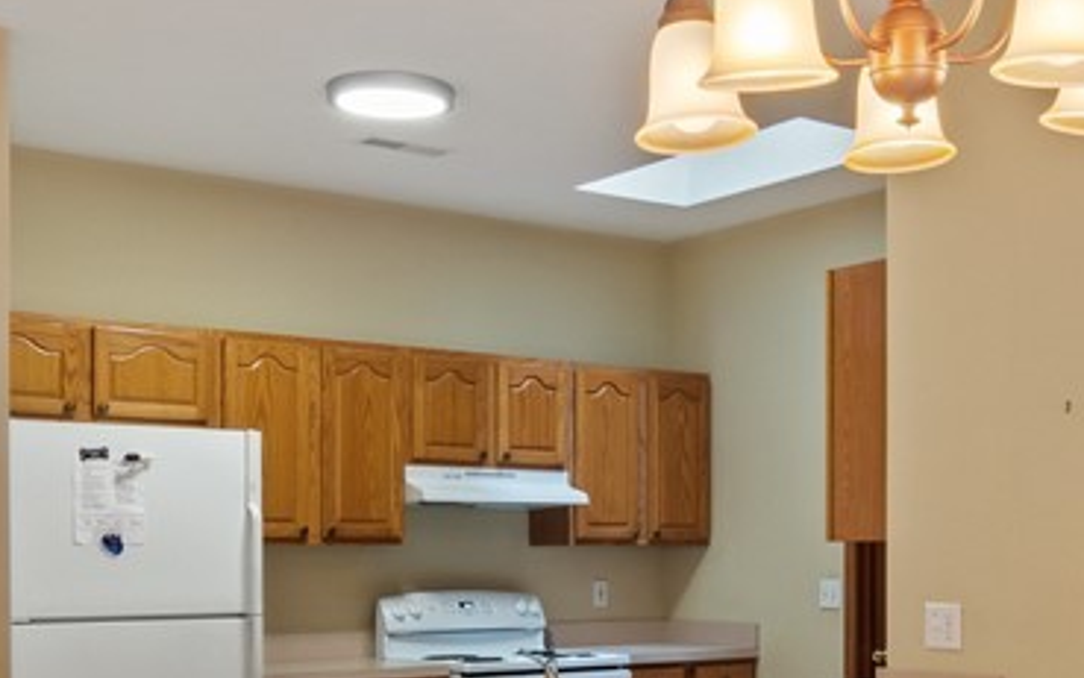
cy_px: 666
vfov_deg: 25.0
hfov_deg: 40.5
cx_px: 636
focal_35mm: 50
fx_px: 1463
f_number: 9
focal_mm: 11
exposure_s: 1/3
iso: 400
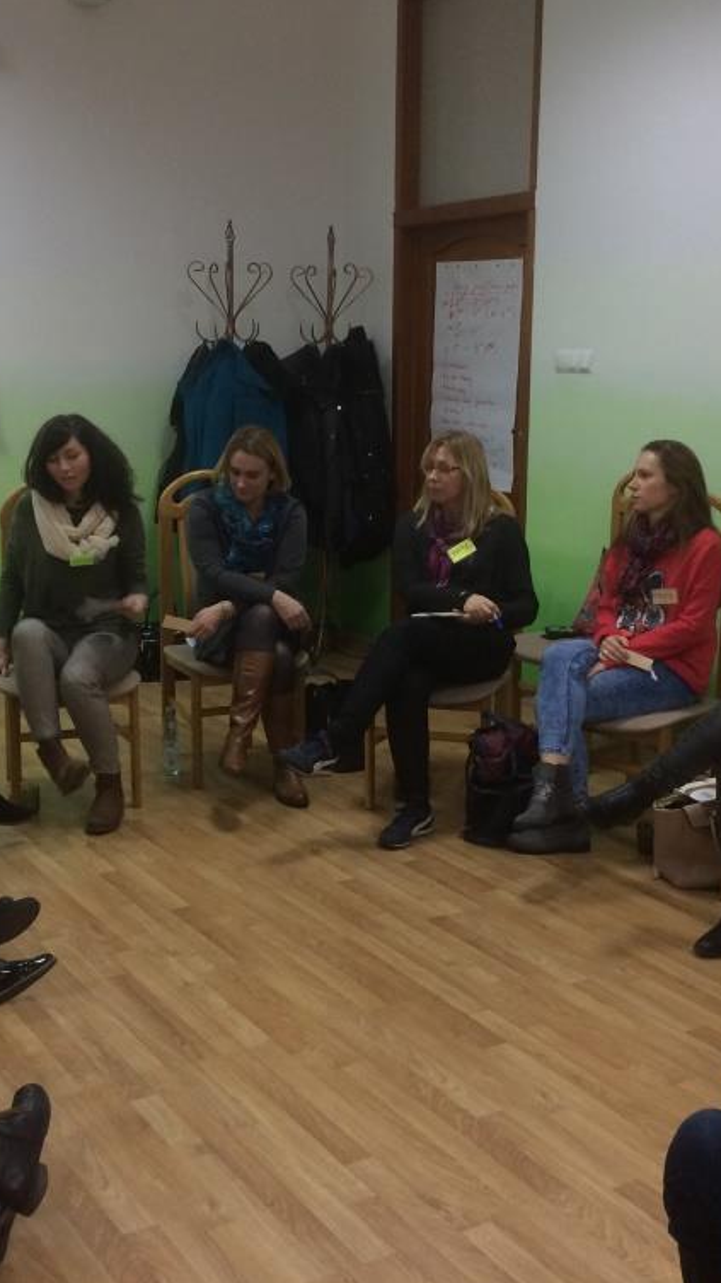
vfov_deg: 47.4
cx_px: 327
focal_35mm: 43
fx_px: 1461
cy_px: 647
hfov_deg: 27.7
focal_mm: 4.15
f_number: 2.2
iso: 125
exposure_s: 1/33
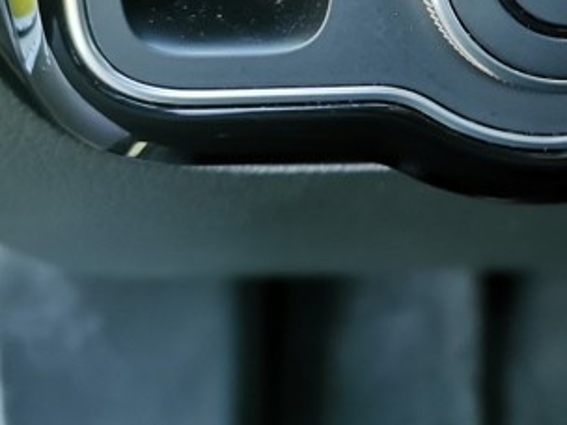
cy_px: -47
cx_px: 537
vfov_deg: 19.8
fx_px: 1163
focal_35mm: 71
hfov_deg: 26.3
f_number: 1.8
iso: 250
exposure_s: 1/100
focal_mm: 5.58
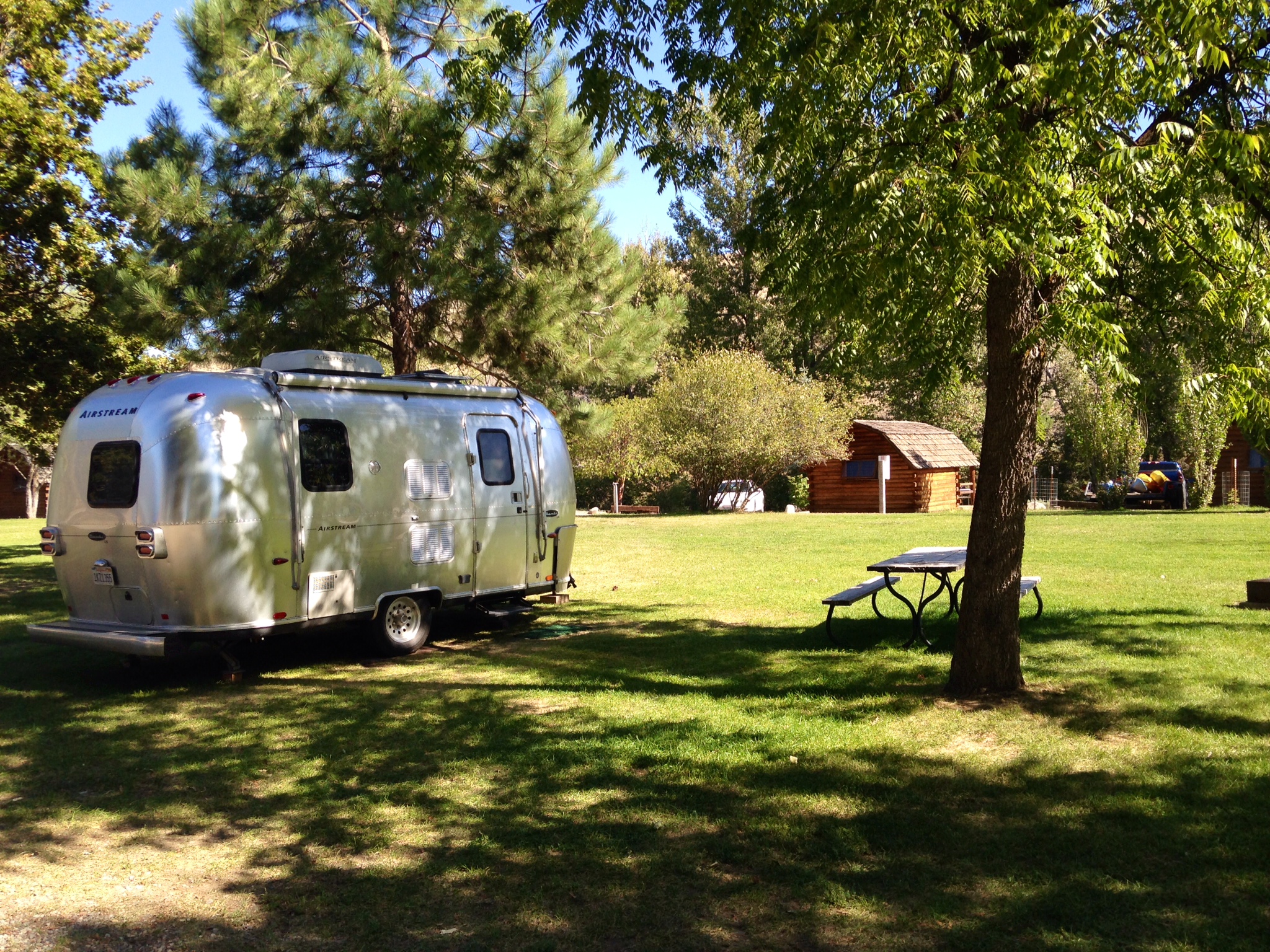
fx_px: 1211
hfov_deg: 55.4
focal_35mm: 33
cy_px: 476
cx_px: 635
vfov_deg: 42.9
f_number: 2.4
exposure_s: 1/480
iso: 50
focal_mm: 4.12
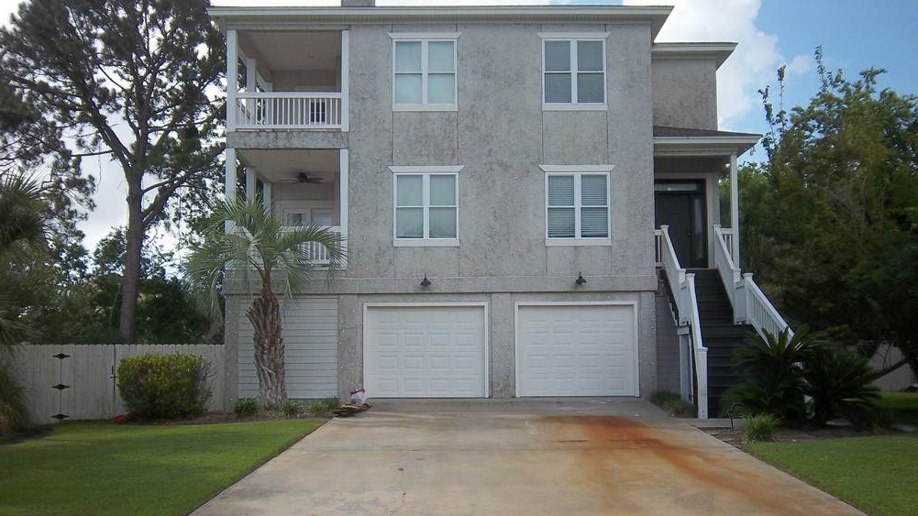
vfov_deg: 30.4
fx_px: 949
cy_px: 301
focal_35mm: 39
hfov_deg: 51.6
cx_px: 459
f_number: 3.8
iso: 64
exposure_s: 1/500
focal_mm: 6.2
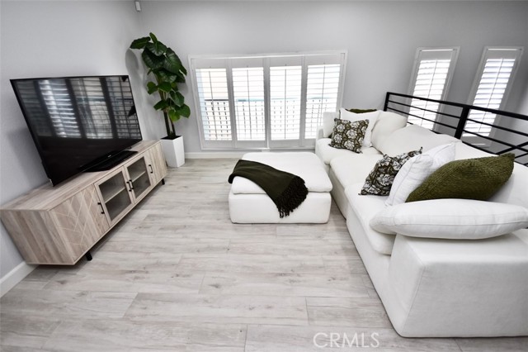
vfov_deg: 77.3
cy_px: 176
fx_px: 220
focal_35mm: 15
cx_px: 264
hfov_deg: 100.4
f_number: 4
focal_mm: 10
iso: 800
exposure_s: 1/200
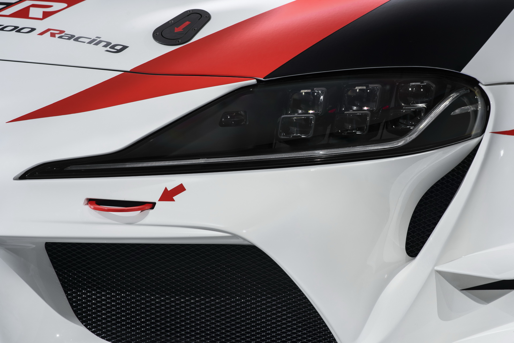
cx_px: 257
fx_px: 1214
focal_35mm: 85
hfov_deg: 23.9
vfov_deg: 16.1
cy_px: 172
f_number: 9
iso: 100
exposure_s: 1
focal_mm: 85
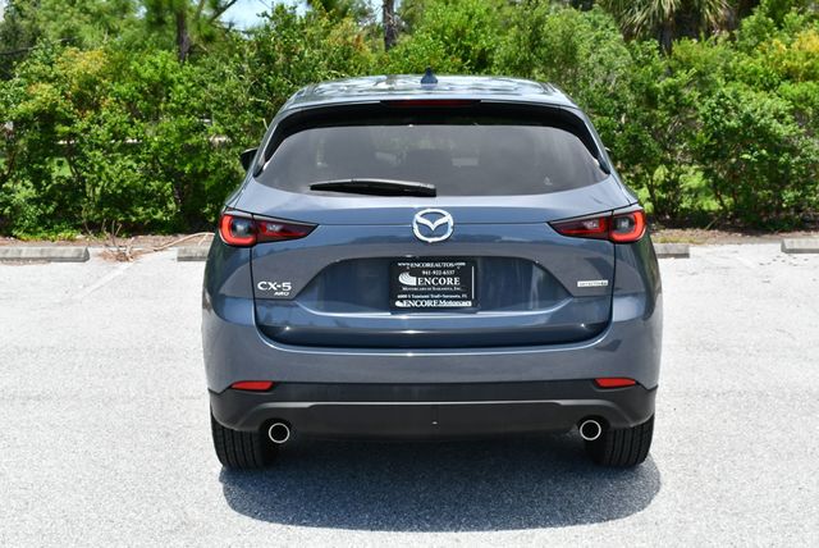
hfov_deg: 39.6
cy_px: 274
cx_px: 410
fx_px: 1139
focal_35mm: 50
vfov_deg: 27.0
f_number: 8
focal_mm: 25
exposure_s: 1/250
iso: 160
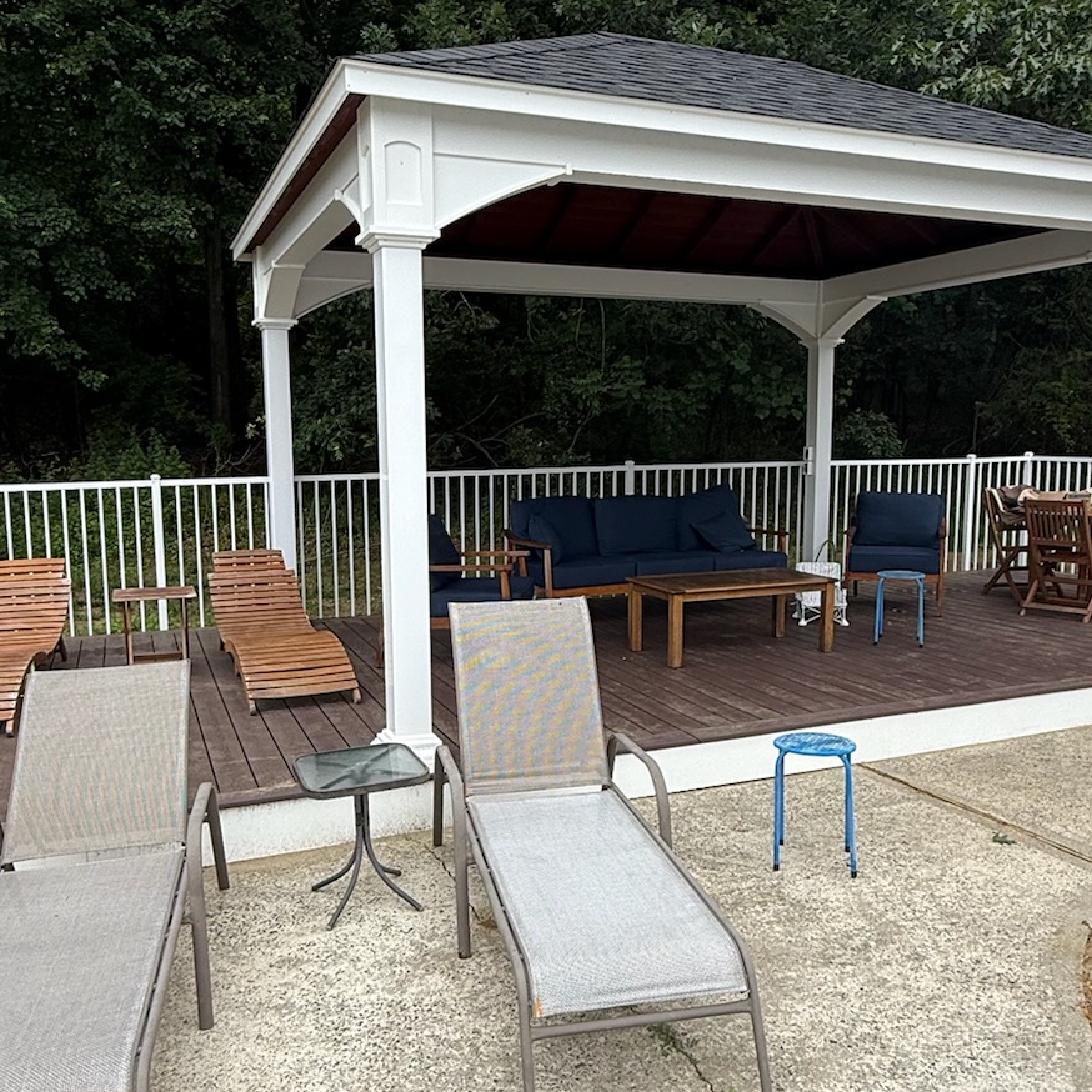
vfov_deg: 55.6
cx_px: 545
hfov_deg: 55.6
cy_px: 576
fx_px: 1035
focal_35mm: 29
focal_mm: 2.22
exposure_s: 1/323
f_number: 2.2
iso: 50
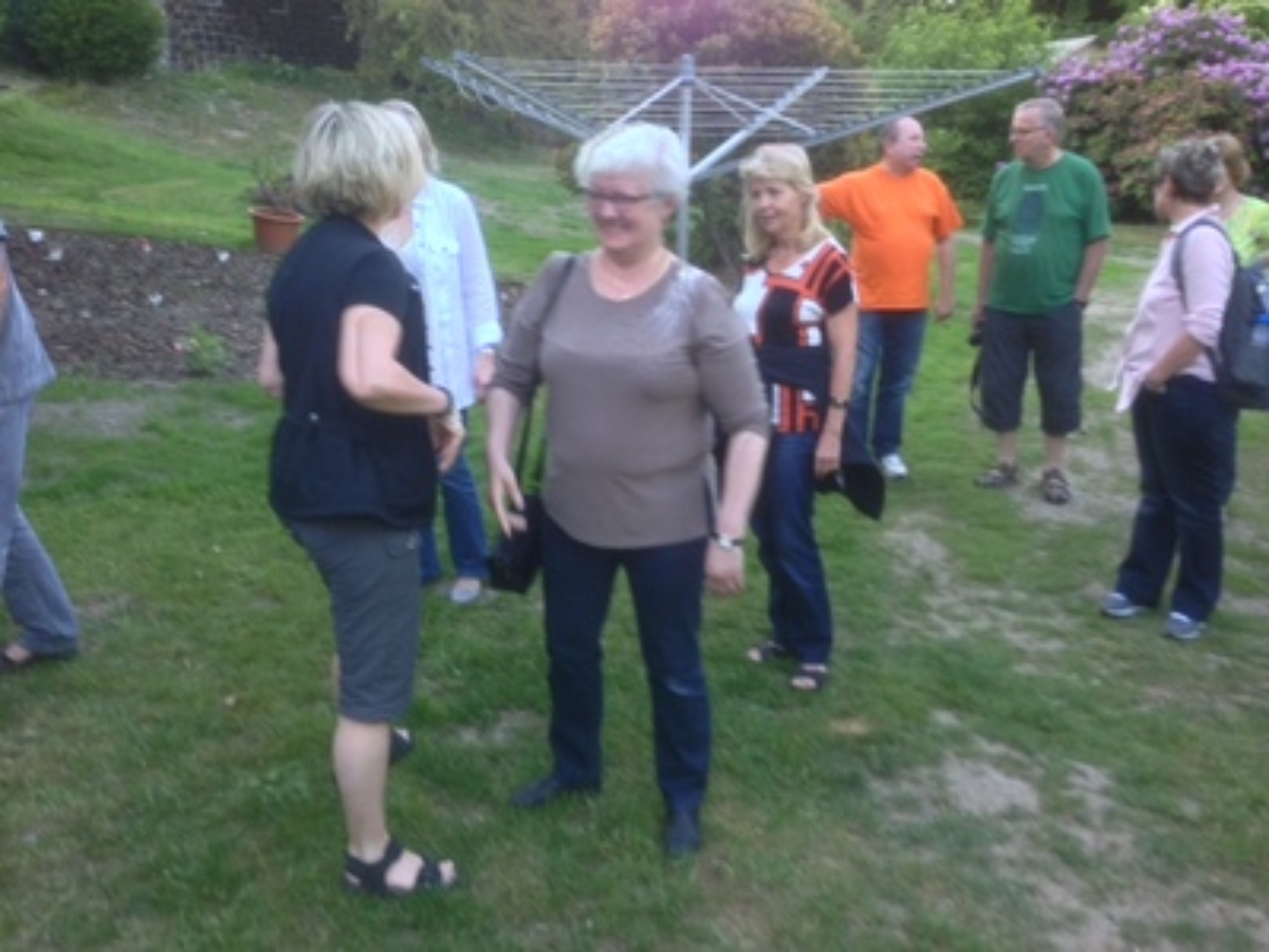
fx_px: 1210
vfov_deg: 42.9
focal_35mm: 33
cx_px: 634
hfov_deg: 55.4
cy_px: 476
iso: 50
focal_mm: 4.12
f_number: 2.4
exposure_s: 1/40
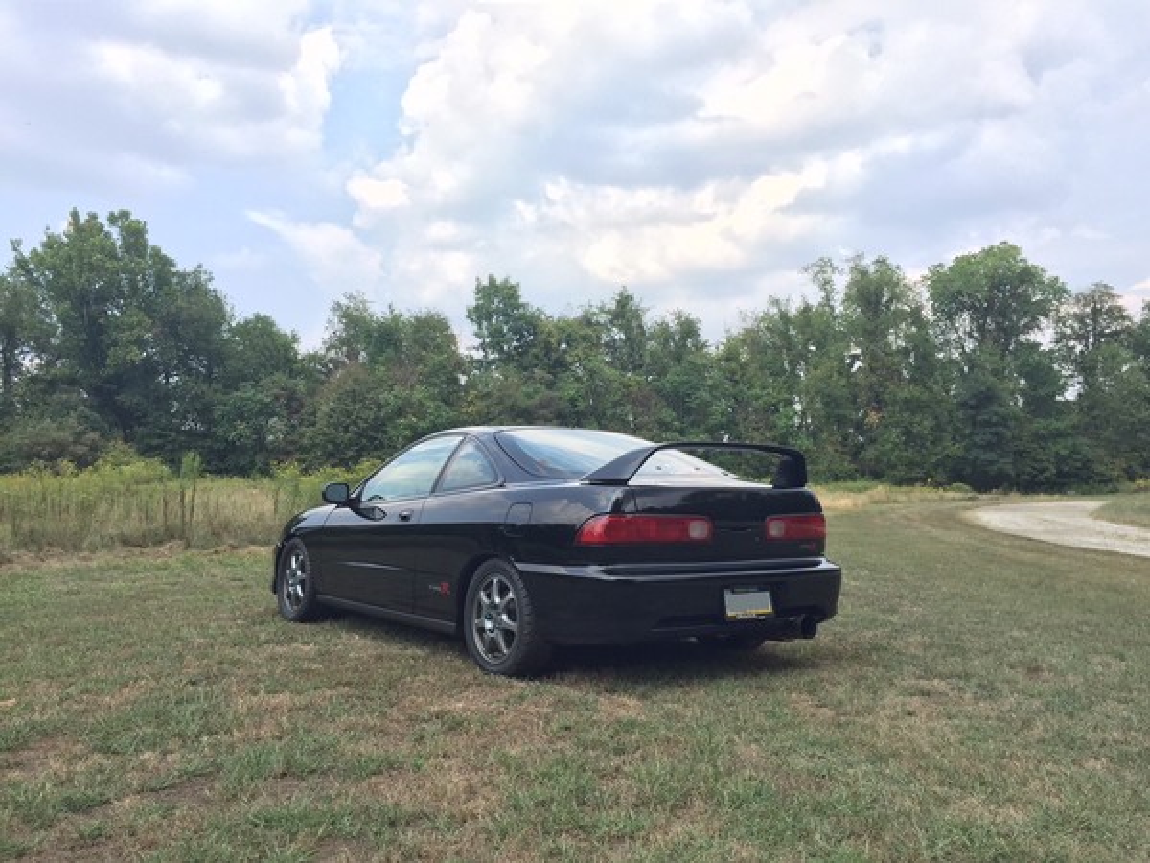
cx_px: 575
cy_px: 432
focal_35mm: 29
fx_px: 963
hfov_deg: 61.7
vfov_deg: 48.2
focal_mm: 4.15
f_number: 2.2
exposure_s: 1/694
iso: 32
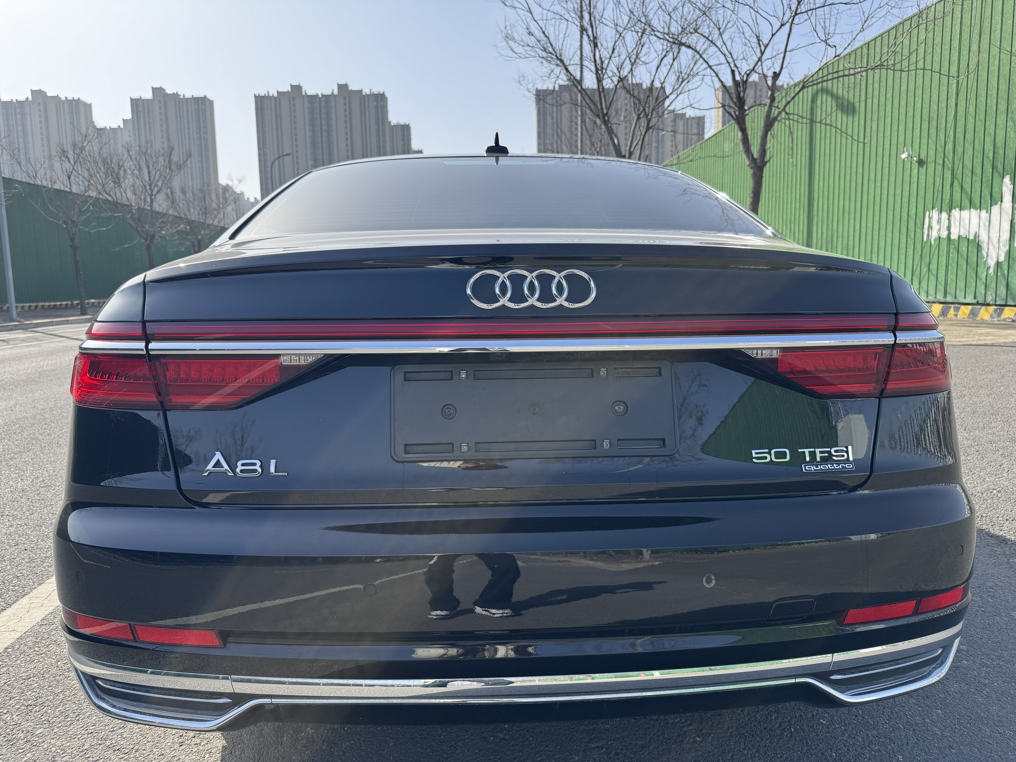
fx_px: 704
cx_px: 508
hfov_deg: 71.6
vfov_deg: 56.8
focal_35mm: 24
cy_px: 381
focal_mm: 6.76
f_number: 1.78
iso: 80
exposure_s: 1/1721
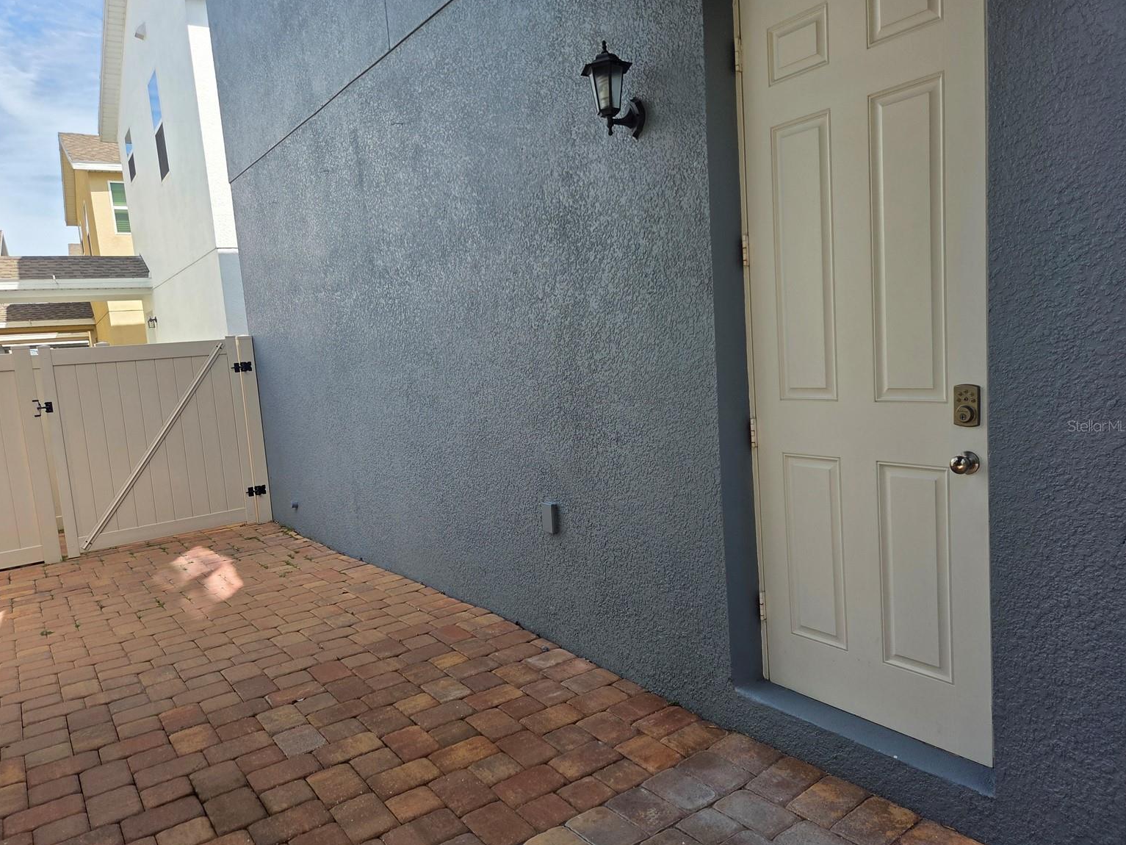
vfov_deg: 56.8
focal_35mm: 24
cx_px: 549
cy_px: 425
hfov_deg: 71.6
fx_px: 781
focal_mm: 5.4
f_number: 1.8
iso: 80
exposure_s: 1/2302
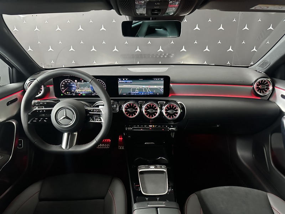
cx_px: 142
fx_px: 198
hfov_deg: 71.6
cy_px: 107
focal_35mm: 24
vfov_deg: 56.8
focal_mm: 6.86
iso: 1000
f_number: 1.78
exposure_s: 1/43
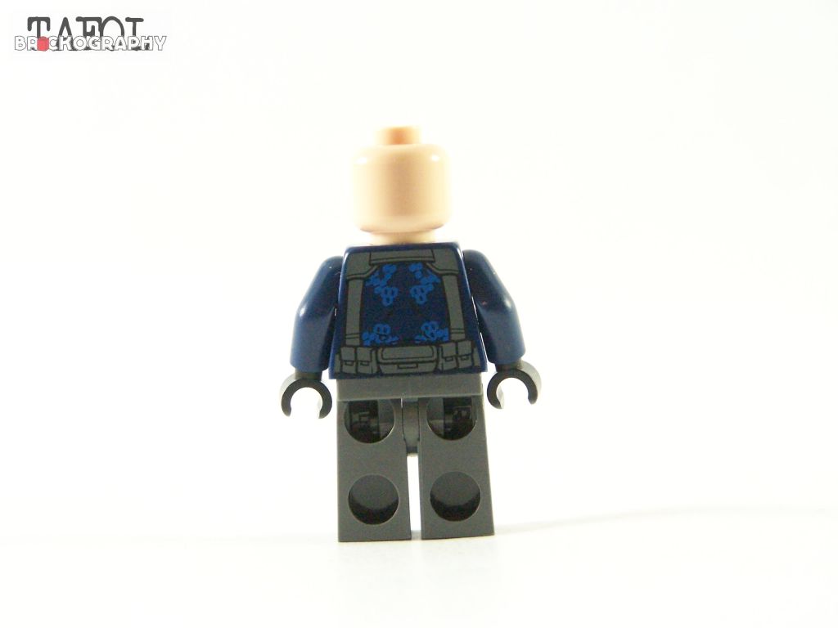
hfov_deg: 16.8
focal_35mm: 117
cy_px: 314
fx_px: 2832
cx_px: 419
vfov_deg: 12.7
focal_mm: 19.4
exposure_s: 1/60
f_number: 3.6
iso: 400
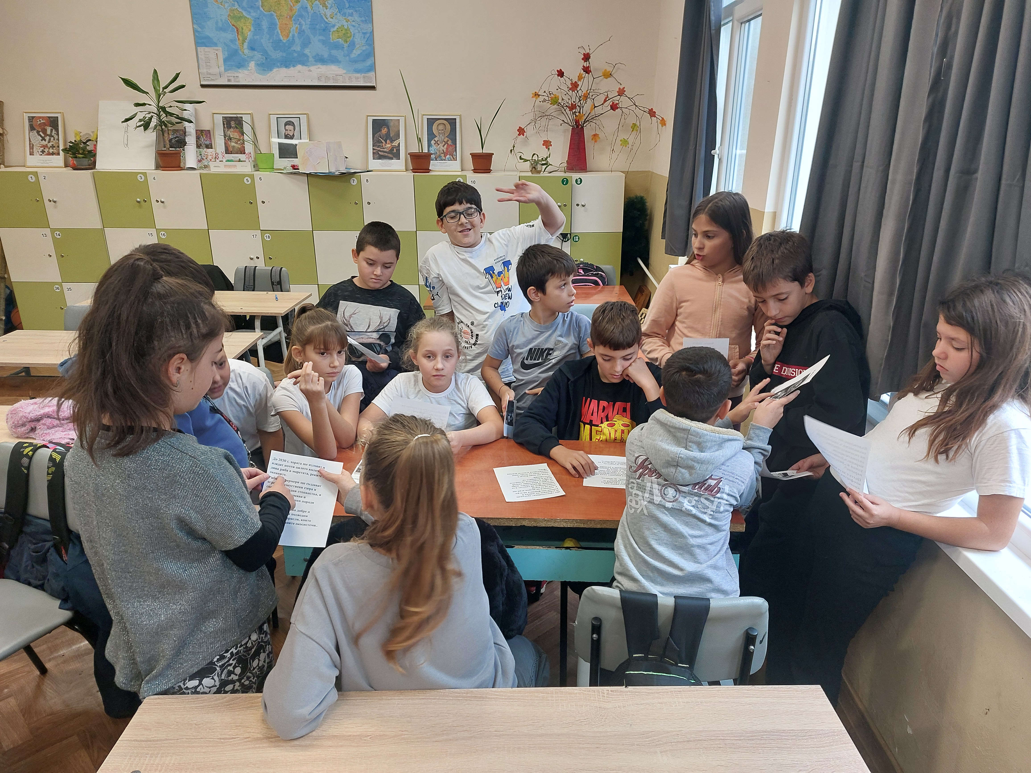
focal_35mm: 25
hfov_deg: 69.4
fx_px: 745
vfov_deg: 54.9
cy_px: 386
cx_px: 516
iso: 100
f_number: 1.8
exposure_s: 1/50
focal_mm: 5.23
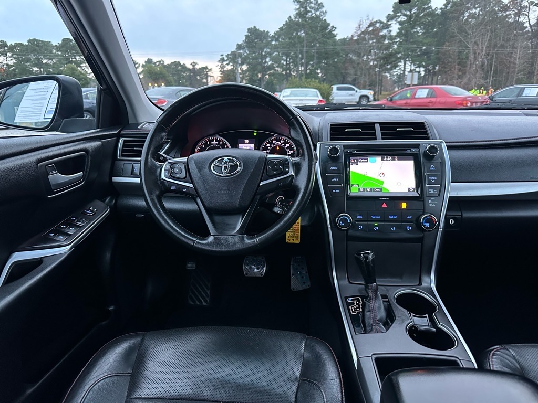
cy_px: 202
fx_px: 373
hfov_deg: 71.6
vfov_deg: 56.8
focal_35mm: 24
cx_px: 269
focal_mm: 6.86
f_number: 1.78
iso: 1000
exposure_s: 1/50
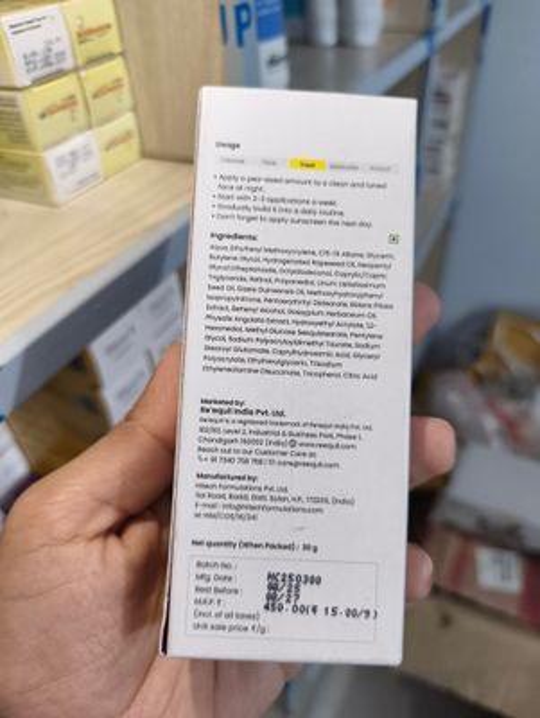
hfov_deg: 56.9
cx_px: 270
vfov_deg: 71.5
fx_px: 498
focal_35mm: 24
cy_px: 359
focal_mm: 5.56
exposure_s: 1/50
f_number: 1.87
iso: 1053
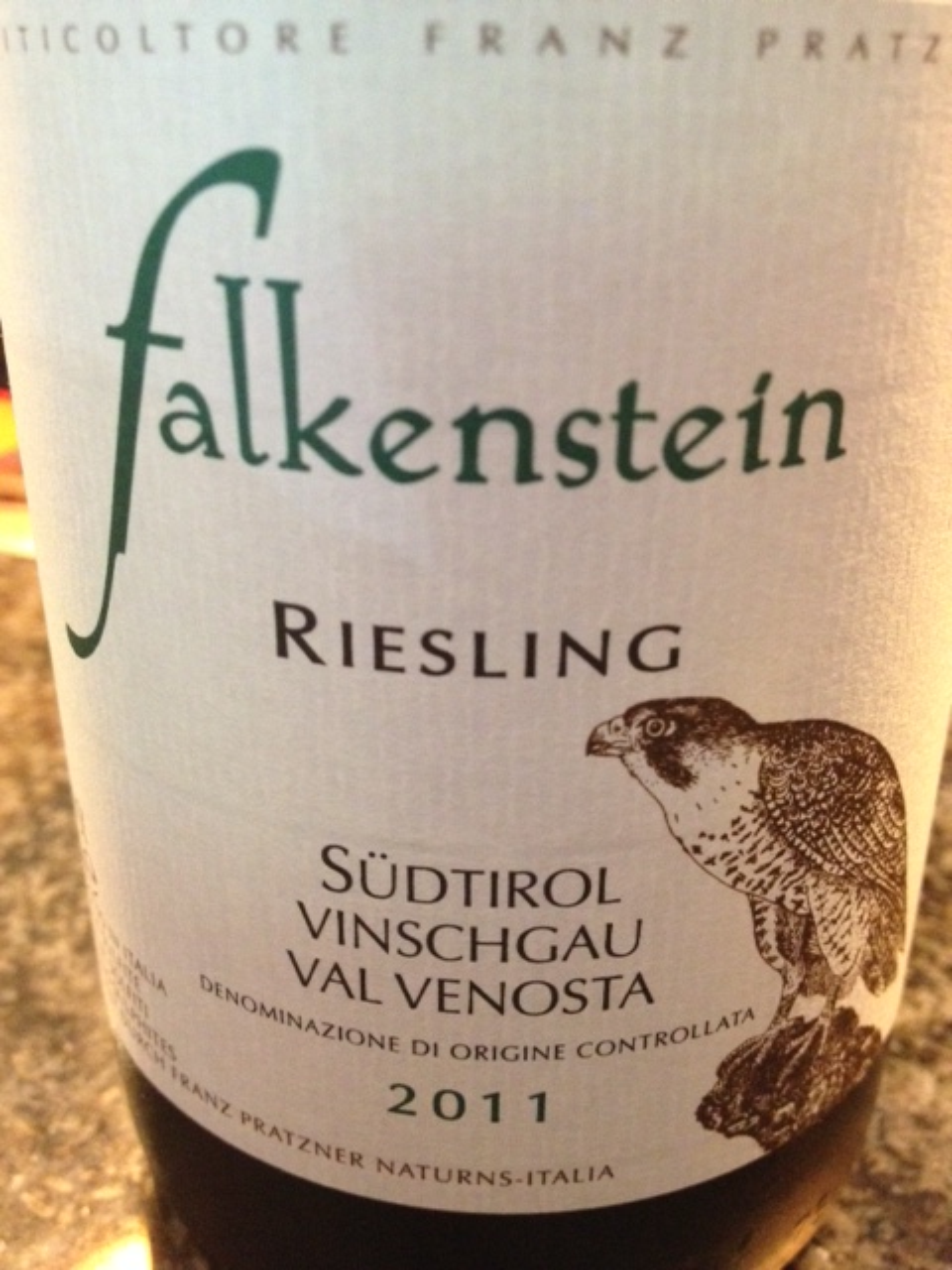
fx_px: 1283
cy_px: 635
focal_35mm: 35
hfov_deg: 40.7
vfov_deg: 52.6
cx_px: 476
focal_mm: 4.28
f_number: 2.4
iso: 400
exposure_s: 1/15
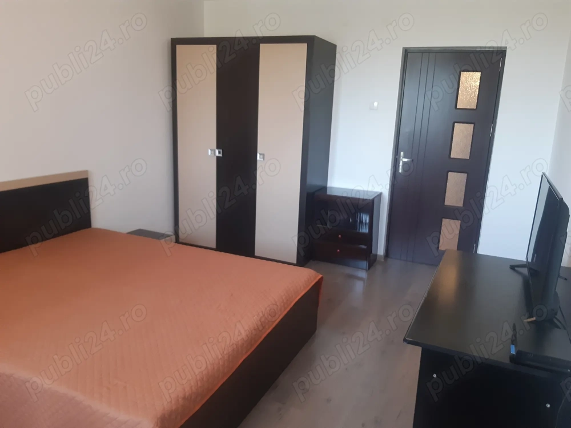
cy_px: 214
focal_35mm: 26
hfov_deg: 67.3
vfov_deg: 53.1
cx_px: 286
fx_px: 429
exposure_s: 1/33
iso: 250
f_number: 1.7
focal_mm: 3.92
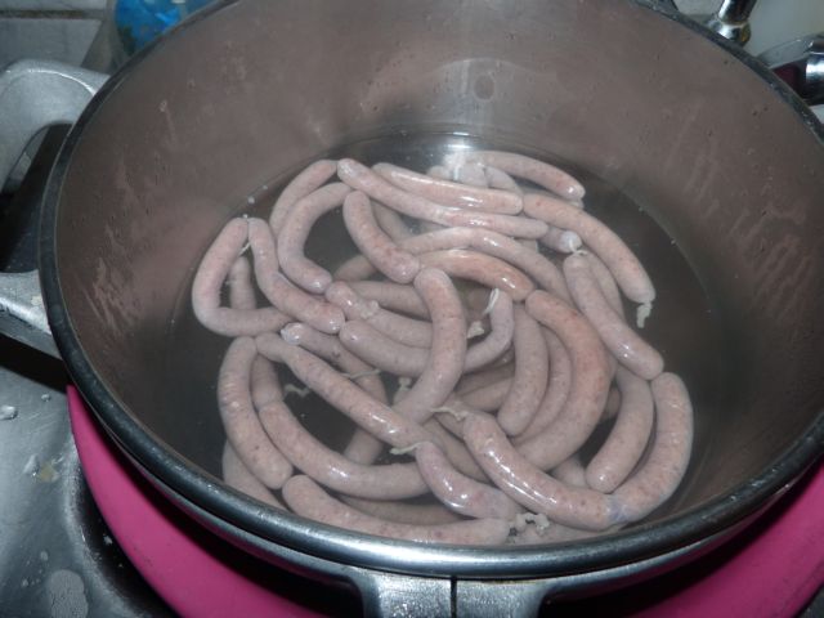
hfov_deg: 69.4
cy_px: 309
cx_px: 412
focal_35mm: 25
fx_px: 595
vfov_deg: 54.9
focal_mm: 4.5
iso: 100
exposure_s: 1/60
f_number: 2.8
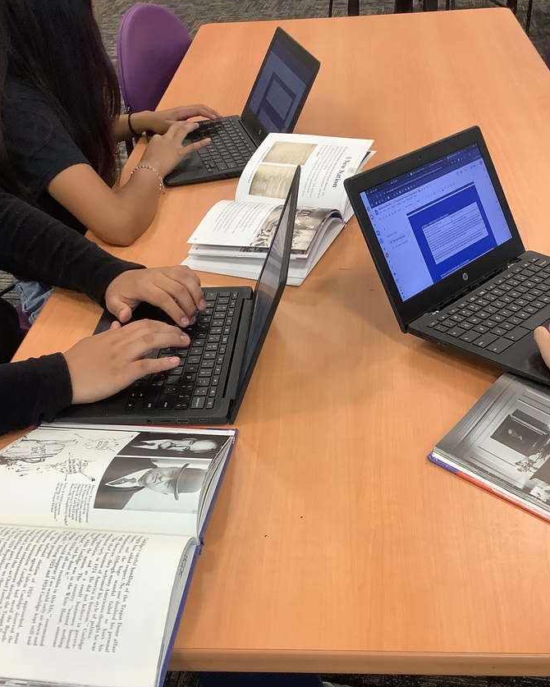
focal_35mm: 37
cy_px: 396
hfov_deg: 40.1
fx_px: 753
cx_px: 292
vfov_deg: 48.9
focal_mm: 3.3
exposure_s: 1/60
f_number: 2.4
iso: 125
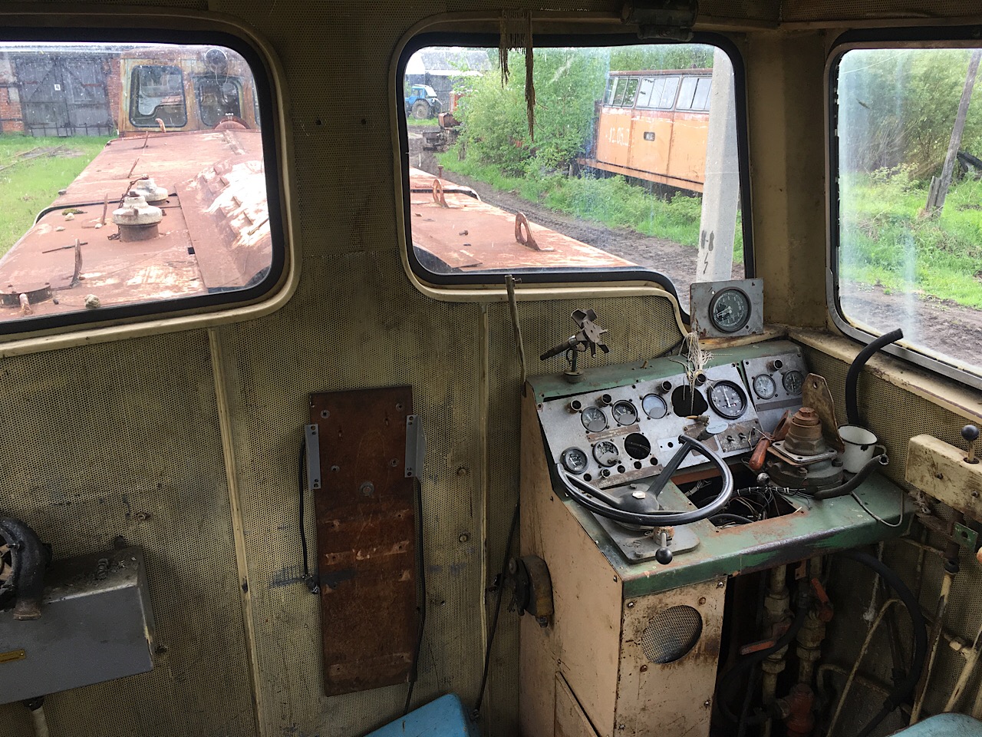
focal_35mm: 29
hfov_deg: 61.7
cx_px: 491
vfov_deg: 48.2
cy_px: 368
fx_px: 823
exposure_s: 1/100
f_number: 2.2
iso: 40
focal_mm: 4.15
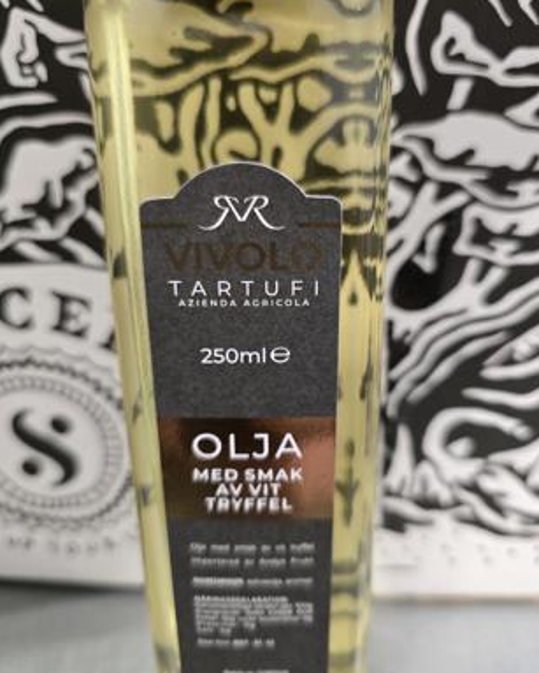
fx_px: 498
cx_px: 277
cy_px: 329
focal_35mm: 25
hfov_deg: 56.8
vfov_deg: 68.1
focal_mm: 6.3
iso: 800
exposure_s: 1/100
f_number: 1.7
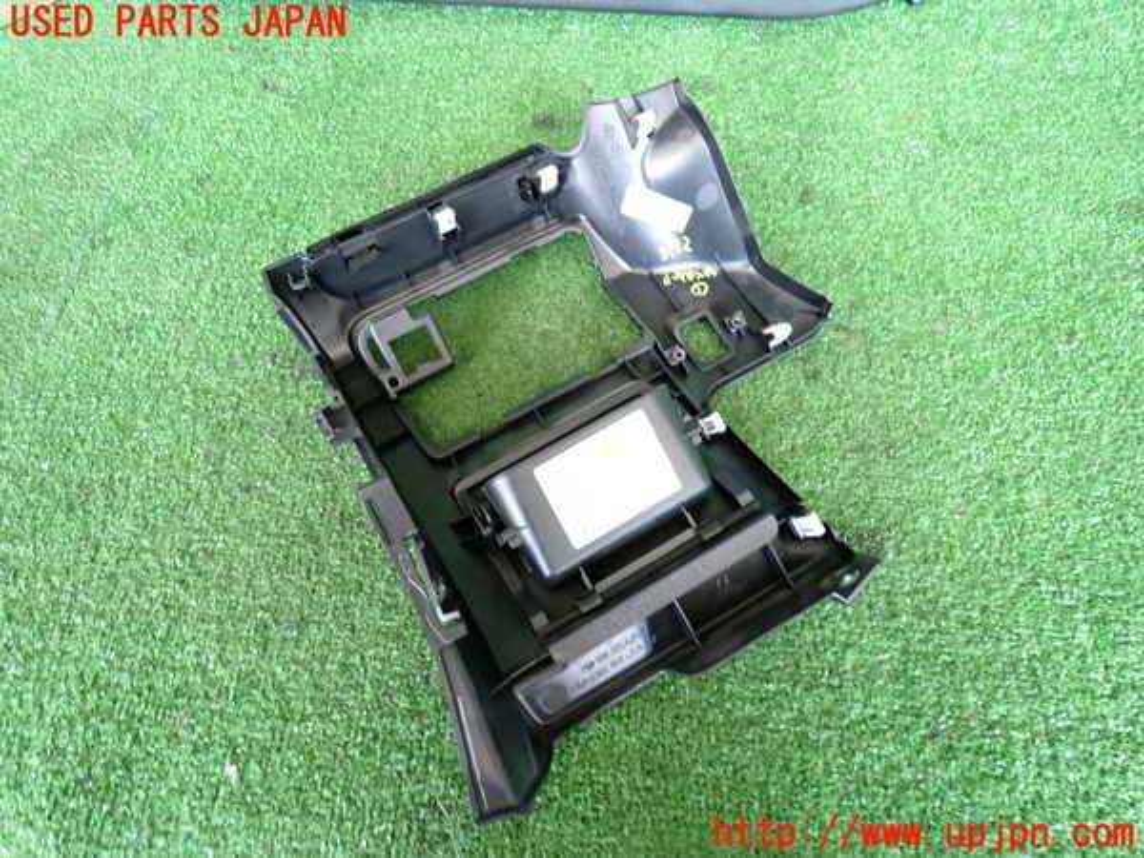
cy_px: 429
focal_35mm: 25
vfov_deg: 54.9
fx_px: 826
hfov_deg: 69.4
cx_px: 572
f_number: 2
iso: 320
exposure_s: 1/30
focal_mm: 4.5
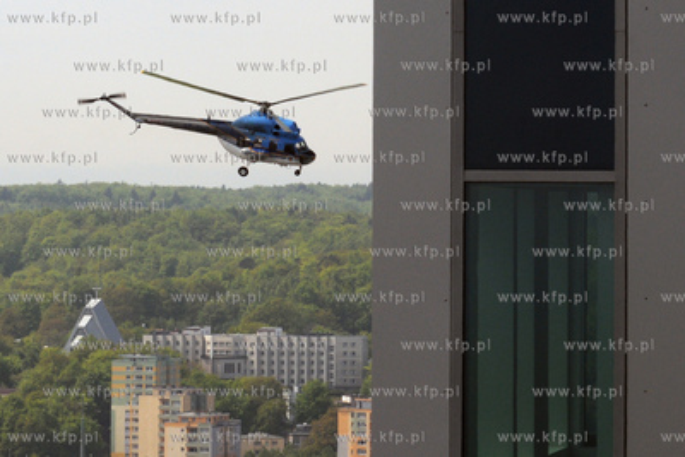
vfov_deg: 10.6
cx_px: 342
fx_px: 2455
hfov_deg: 15.9
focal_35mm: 129
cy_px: 228
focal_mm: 86
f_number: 14
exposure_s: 1/640
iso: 400
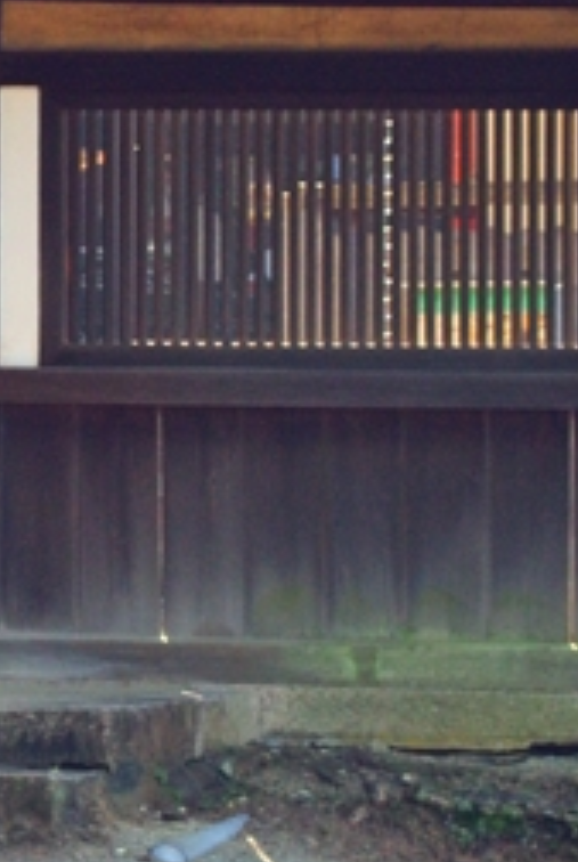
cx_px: -291
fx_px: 8970
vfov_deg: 5.5
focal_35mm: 374
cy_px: -27
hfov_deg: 3.7
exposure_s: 1/60
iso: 360
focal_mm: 44
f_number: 8
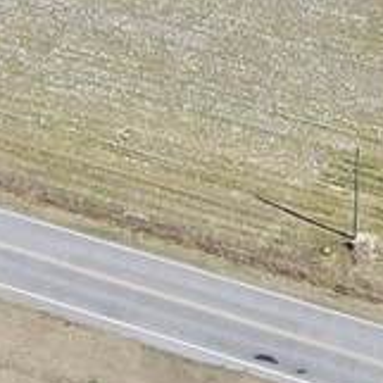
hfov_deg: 10.3
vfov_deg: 9.4
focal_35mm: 169
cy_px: -497
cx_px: 145
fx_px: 2116
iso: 100
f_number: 2.8
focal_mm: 4.5
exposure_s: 1/500
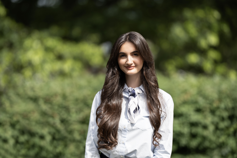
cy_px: 79
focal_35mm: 135
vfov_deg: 10.2
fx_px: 889
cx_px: 118
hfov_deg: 15.2
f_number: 1.8
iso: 100
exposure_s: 1/125
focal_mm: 135
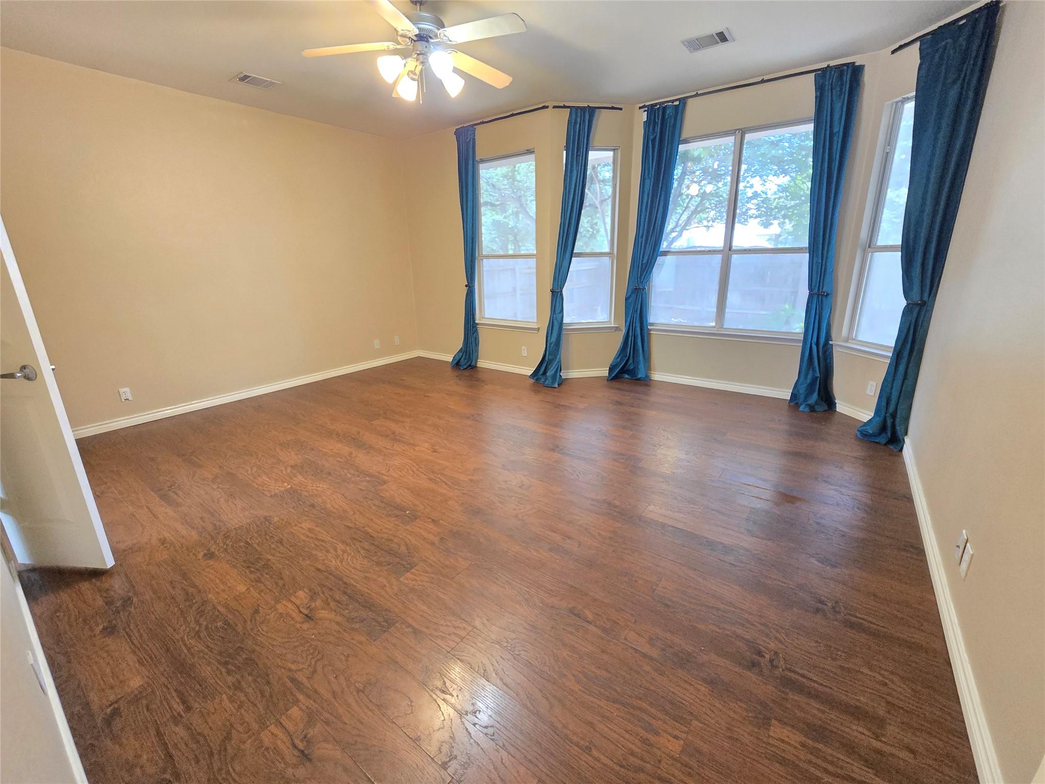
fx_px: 392
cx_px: 522
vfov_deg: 89.9
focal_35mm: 13
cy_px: 392
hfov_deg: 106.2
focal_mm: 2.2
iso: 1000
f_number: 2.2
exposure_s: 1/60
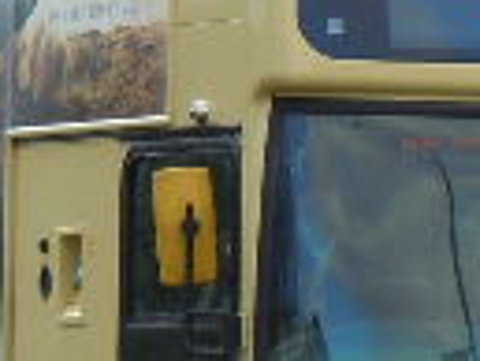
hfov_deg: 3.4
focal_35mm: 582
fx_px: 8078
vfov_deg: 2.6
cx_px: 339
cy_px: 127
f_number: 4.5
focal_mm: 18.3
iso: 100
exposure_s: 1/160
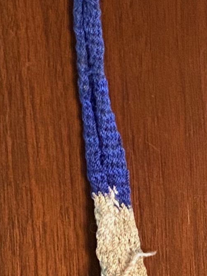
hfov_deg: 9.3
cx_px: 222
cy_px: 235
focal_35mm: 158
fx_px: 1259
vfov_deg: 12.4
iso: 640
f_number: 1.8
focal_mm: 4.25
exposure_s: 1/30
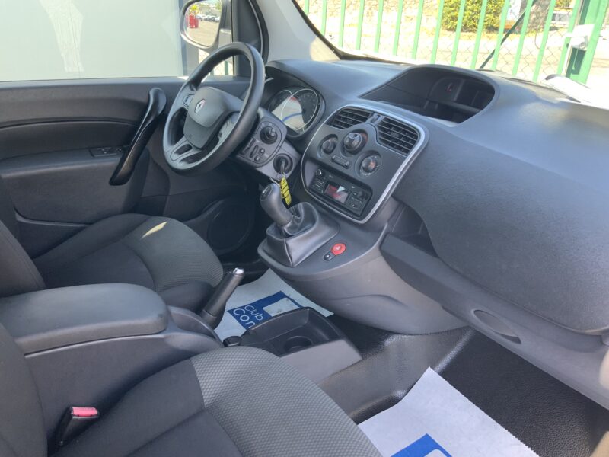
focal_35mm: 29
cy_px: 228
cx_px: 304
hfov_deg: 61.7
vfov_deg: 48.2
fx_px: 510
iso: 50
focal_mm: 3
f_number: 1.8
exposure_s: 1/122
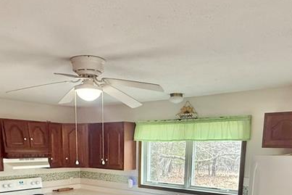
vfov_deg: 32.7
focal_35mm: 37
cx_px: 139
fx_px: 300
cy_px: 200
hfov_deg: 51.9
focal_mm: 2.22
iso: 320
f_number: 2.2
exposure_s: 1/120
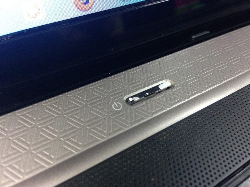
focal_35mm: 33
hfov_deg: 55.4
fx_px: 238
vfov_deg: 42.9
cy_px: 94
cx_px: 125
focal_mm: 4.12
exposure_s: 1/20
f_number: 2.4
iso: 320
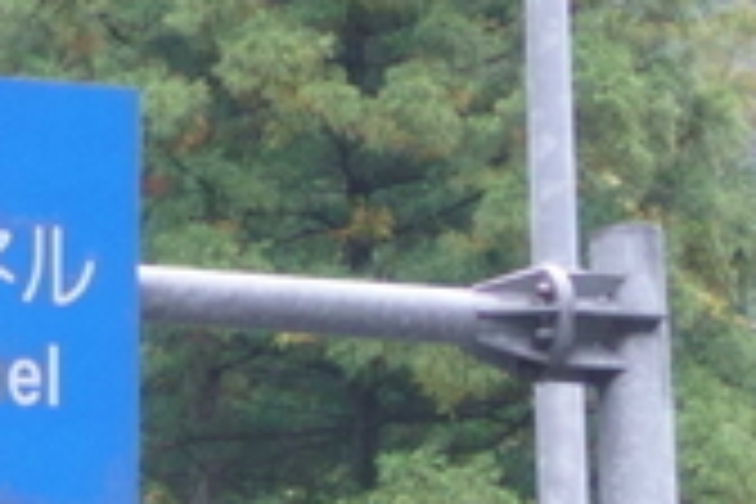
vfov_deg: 3.7
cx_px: -1580
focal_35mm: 365
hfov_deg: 5.3
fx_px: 7664
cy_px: 1332
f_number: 8
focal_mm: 34
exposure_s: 1/60
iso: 1250
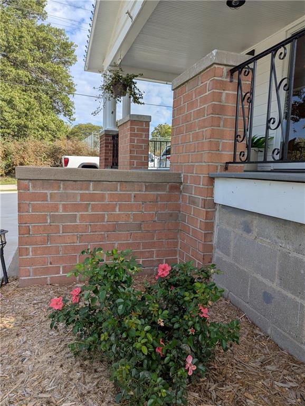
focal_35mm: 24
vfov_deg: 71.5
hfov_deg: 56.9
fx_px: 281
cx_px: 152
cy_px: 203
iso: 48
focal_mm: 6.81
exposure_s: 1/1855
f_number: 1.85
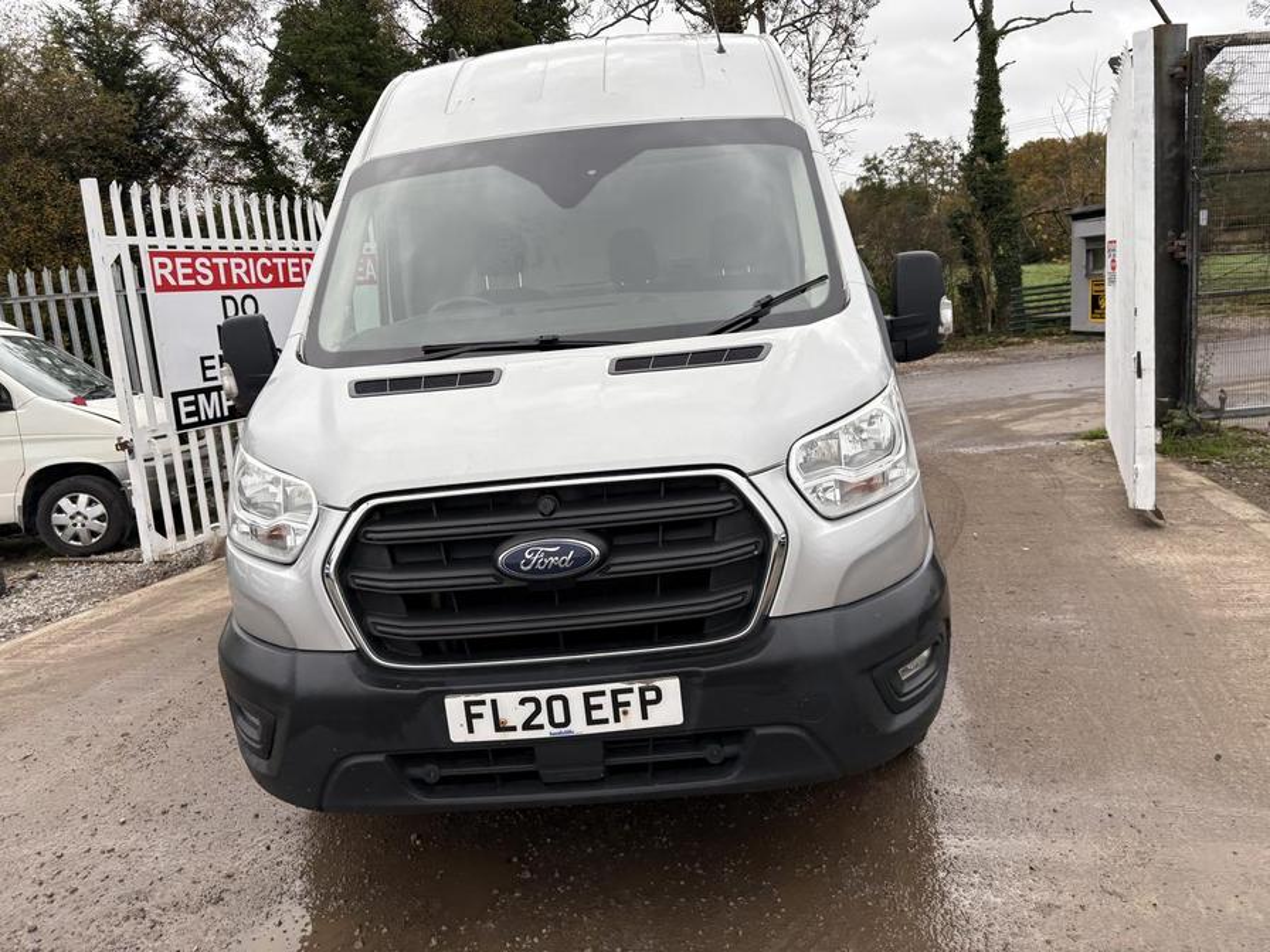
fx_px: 954
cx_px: 635
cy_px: 476
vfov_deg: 53.1
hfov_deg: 67.3
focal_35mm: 26
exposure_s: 1/503
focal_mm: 5.96
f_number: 1.6
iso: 50
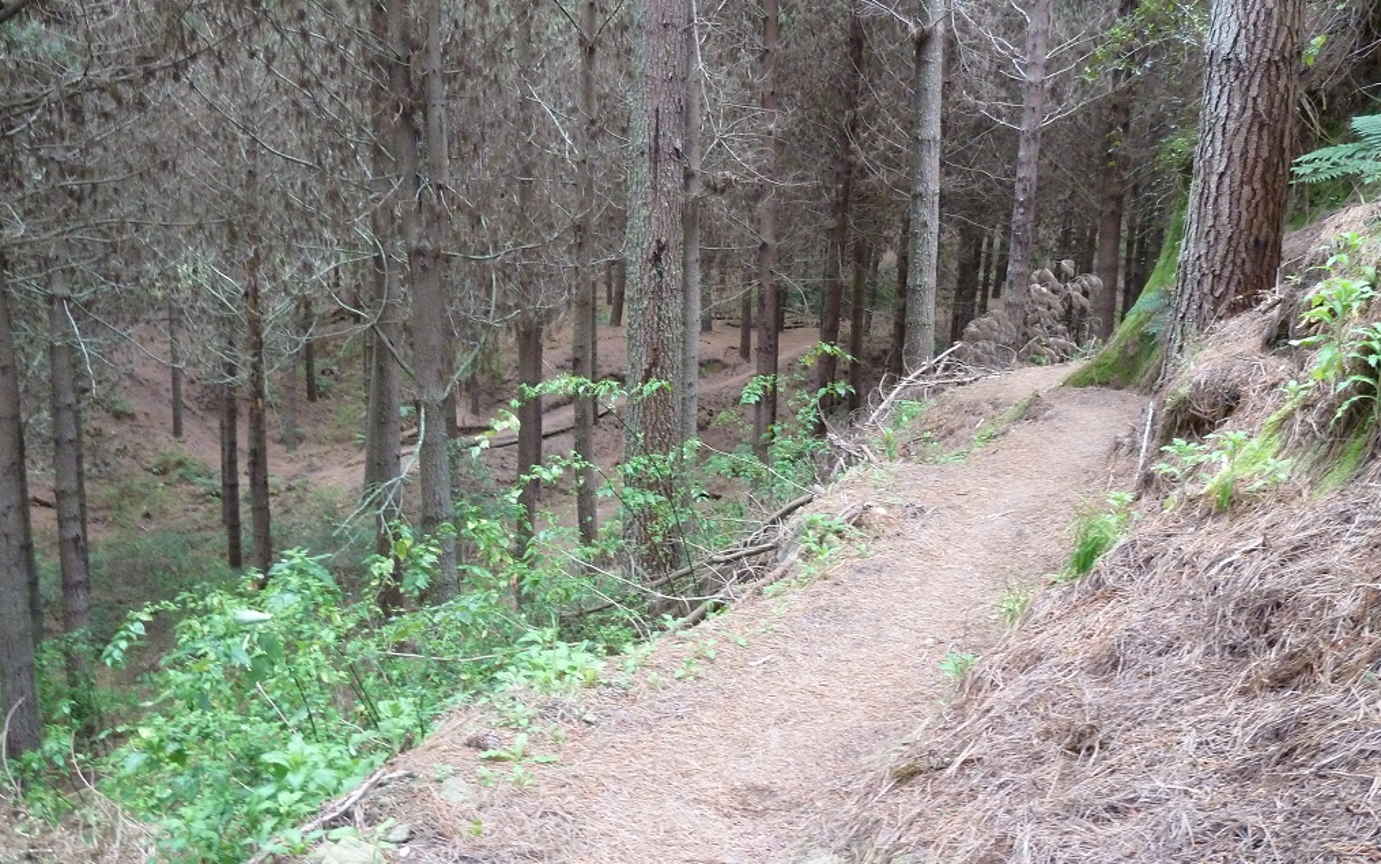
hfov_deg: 61.2
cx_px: 694
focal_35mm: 31
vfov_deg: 40.6
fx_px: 1167
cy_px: 378
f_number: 3.4
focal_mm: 4.7
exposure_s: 1/15
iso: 400
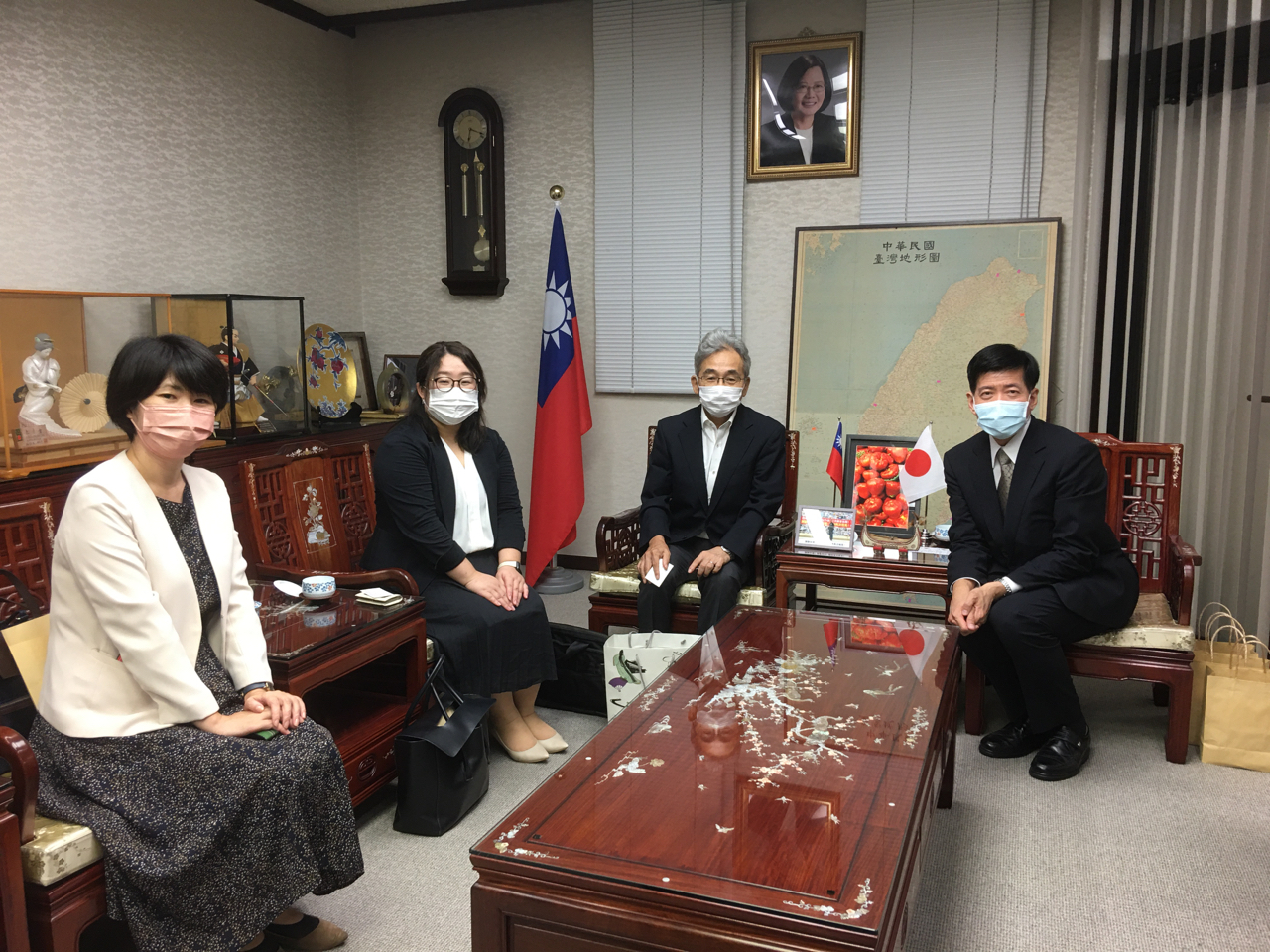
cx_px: 635
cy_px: 476
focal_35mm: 29
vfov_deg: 48.2
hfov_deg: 61.7
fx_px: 1064
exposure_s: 1/15
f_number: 2.2
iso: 32
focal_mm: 4.15
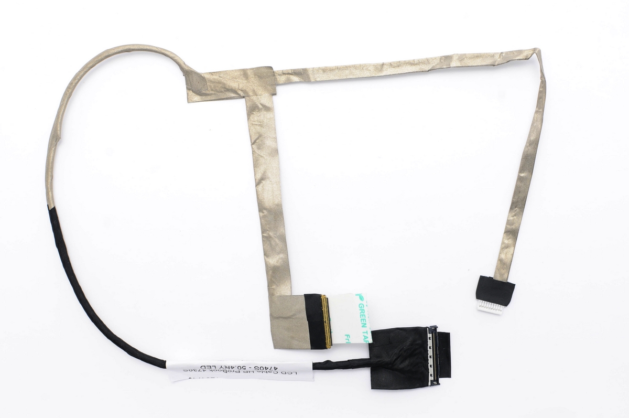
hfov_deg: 37.9
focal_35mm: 52
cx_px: 314
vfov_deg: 25.7
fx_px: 916
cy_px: 209
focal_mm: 35
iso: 220
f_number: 9
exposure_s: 1/20
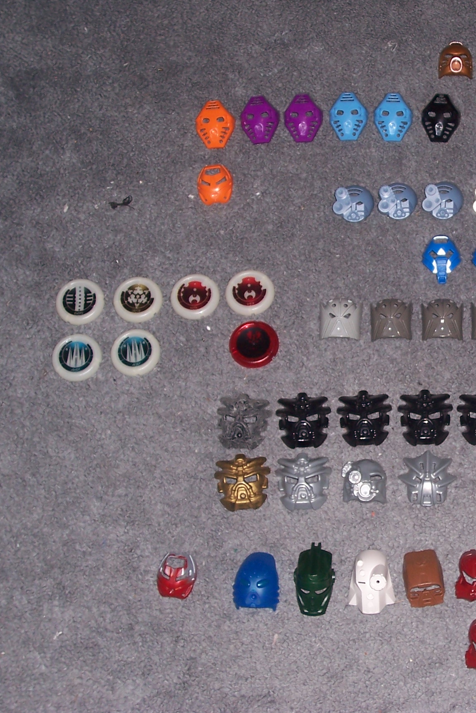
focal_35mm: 74
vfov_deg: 27.3
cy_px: 357
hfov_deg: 18.0
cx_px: 471
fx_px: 1468
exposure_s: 1/60
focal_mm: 8.6
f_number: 3.4
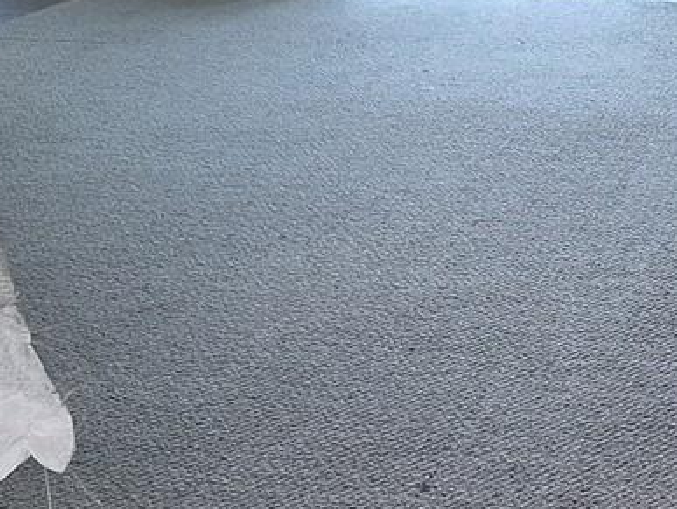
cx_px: 868
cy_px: 366
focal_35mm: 95
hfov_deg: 19.2
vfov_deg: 15.5
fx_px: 1860
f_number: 1.8
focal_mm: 5.54
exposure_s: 1/40
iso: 50
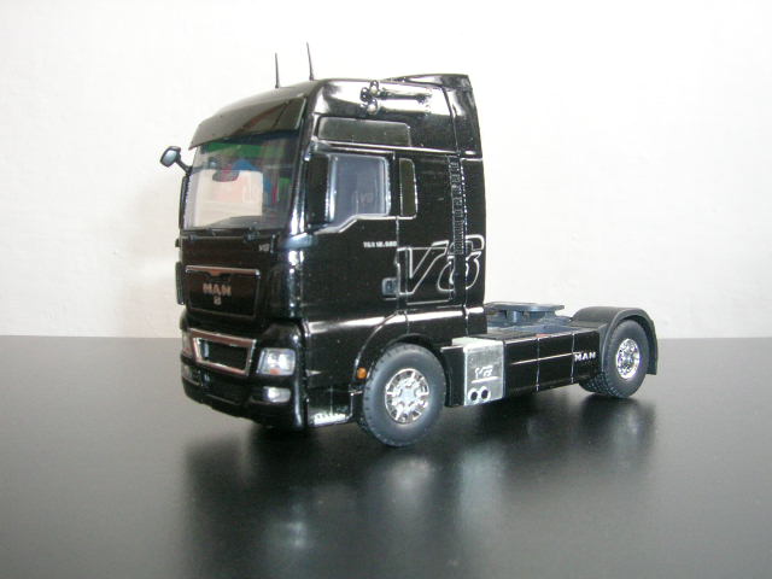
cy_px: 290
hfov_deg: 52.6
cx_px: 386
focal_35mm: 35
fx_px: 781
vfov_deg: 40.7
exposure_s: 1/2.3
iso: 200
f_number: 4.8
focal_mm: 5.4
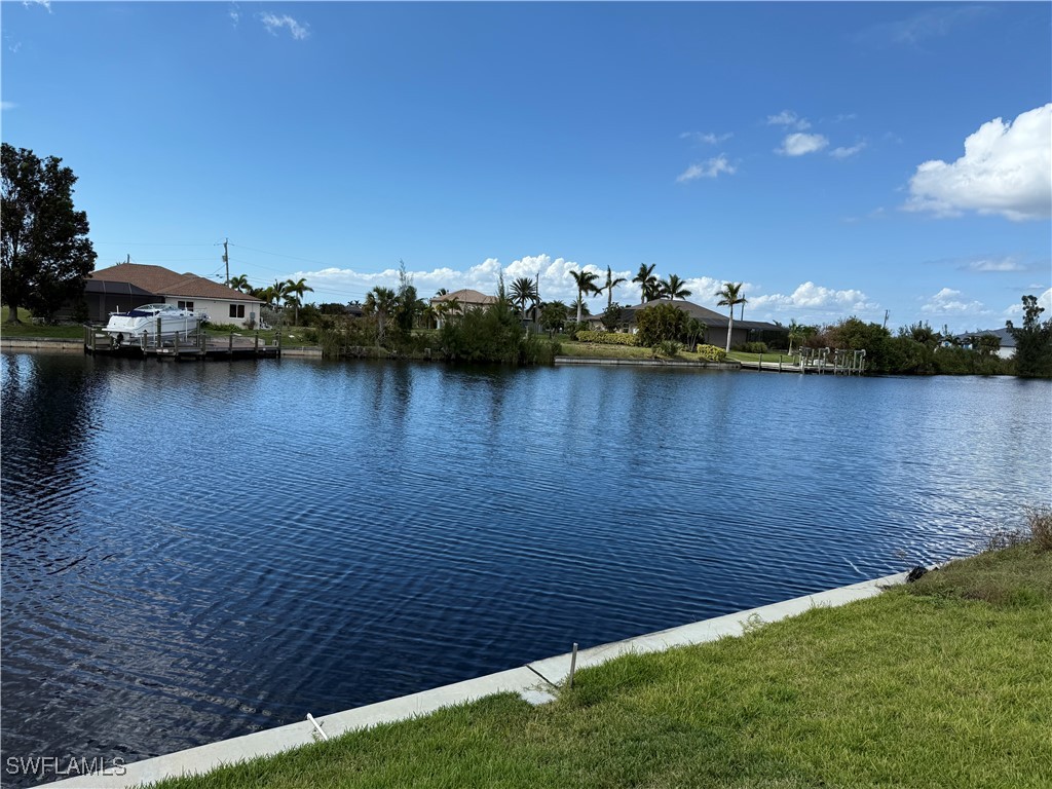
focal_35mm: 24
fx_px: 729
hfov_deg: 71.6
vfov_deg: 56.8
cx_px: 526
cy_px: 394
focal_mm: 6.76
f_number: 1.78
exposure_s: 1/4673
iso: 80
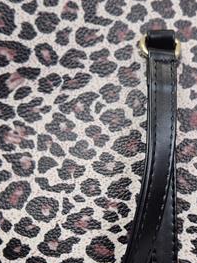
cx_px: 112
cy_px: 176
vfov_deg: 27.6
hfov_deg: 21.0
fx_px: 532
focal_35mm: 70
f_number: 1.8
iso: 40
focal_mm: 5.4
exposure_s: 1/100
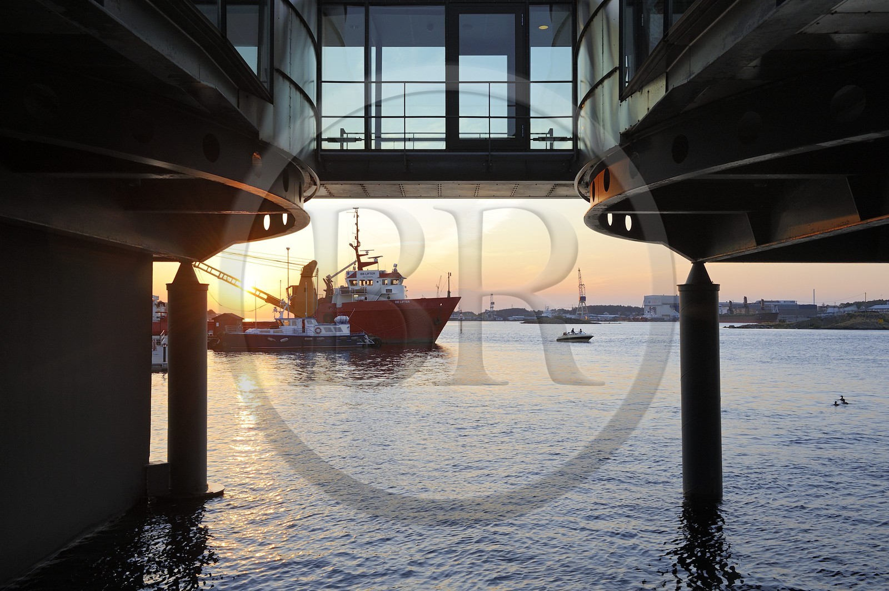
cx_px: 444
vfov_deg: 41.0
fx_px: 790
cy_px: 296
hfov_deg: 58.8
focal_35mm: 32
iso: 400
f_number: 10
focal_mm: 32
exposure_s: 1/160
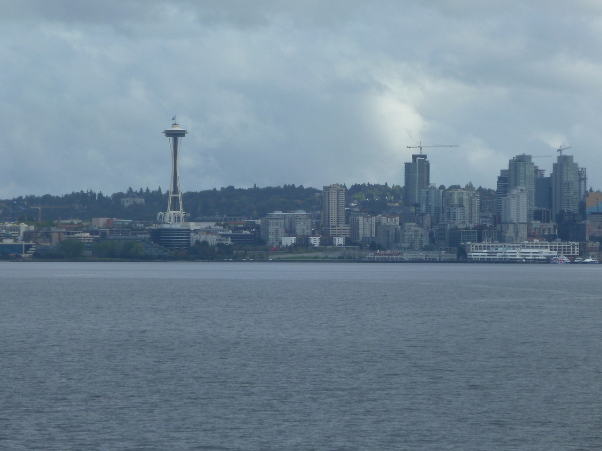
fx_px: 4348
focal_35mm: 250
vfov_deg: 5.9
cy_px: 226
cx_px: 301
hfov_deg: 7.9
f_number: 5.9
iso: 80
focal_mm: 36
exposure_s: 1/250
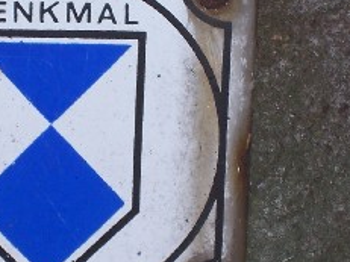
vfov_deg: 5.9
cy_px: 138
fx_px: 2526
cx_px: 97
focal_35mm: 250
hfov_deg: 7.9
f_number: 4.6
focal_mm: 16.8
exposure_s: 1/90
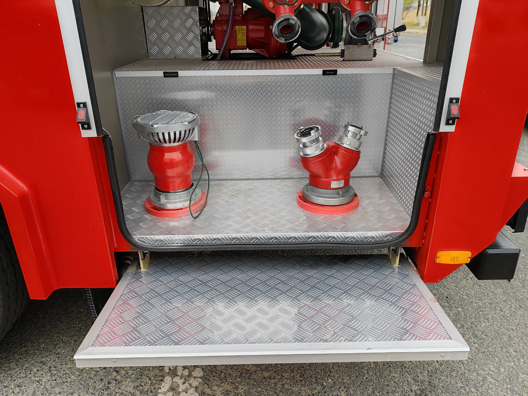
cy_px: 198
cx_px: 264
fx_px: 412
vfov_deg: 51.4
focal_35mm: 27
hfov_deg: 65.3
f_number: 1.8
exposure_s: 1/120
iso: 50
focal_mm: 6.14
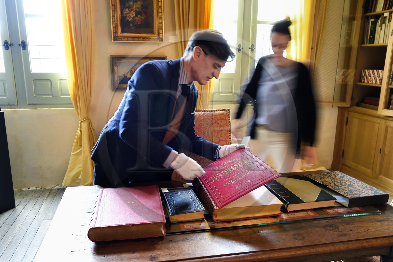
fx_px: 316
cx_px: 196
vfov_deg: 44.9
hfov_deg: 63.7
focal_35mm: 29
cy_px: 131
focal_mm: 29
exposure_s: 1/13
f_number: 6.3
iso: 1600
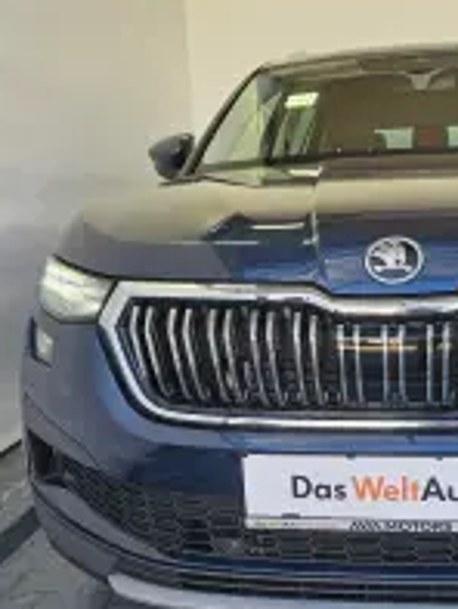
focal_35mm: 42
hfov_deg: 33.4
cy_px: 380
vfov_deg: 44.4
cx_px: 368
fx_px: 740
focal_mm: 6.3
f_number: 1.7
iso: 10
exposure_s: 1/66.7
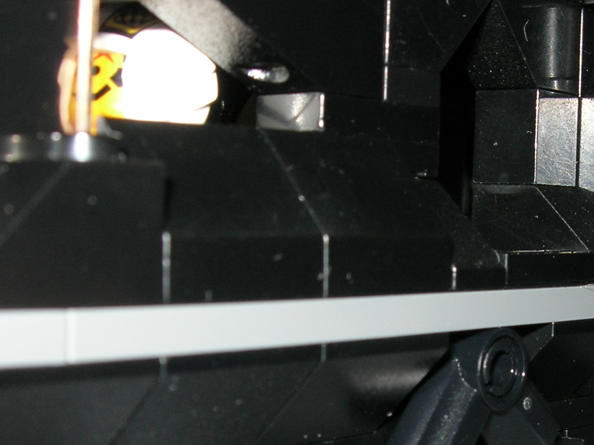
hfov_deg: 22.7
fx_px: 1458
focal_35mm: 85
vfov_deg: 17.3
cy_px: 299
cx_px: 482
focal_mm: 7.8
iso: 64
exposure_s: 1/60.1
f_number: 4.8
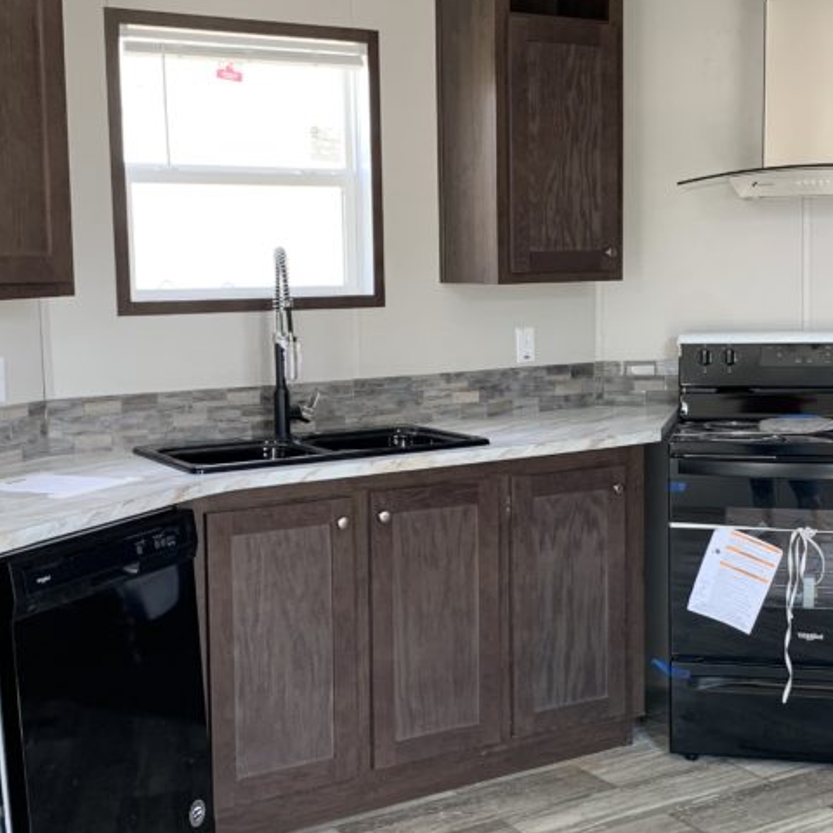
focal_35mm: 49
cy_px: 418
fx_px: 1334
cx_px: 443
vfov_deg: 34.7
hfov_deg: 34.7
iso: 100
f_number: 1.8
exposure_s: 1/110
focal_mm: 4.25
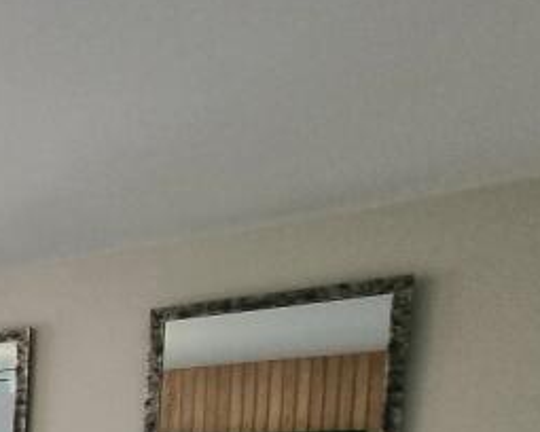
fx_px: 815
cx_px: -385
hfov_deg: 23.3
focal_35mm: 51
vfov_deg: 25.5
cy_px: 563
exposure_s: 1/200
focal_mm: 2.2
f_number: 2.2
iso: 50
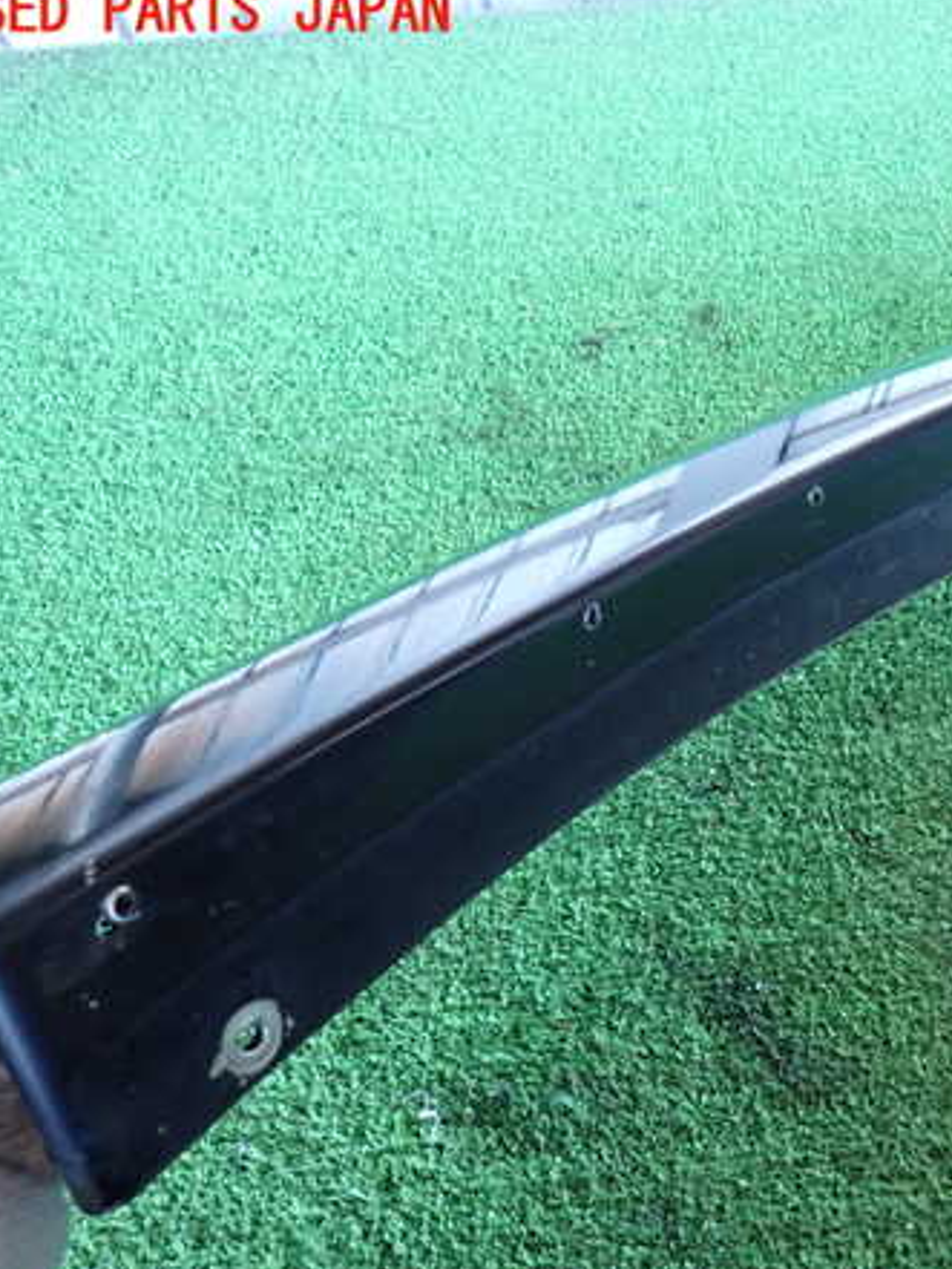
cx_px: 791
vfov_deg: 53.9
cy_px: 624
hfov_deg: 39.8
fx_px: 1246
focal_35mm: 34
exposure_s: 1/30
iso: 400
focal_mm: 4.5
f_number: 2
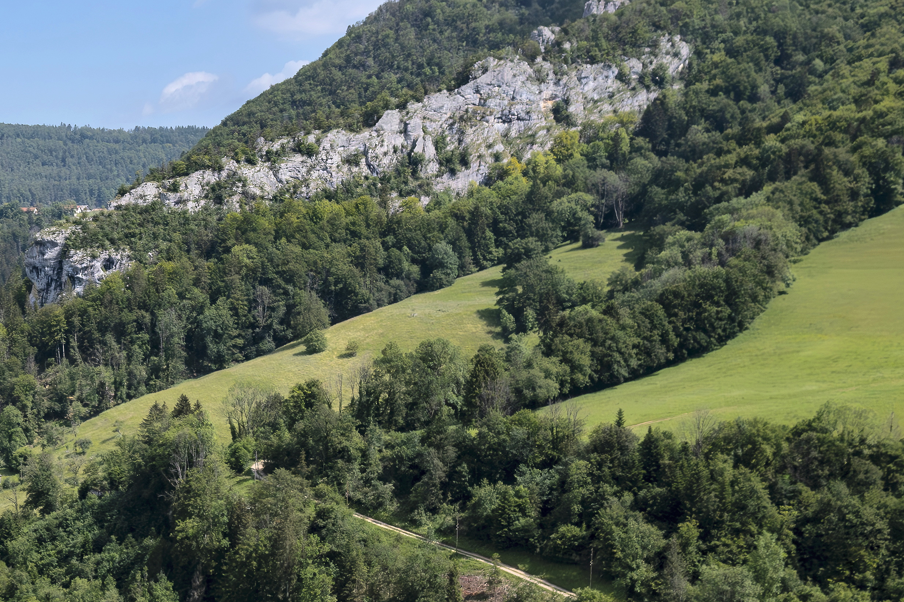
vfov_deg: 21.4
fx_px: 1556
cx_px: -7
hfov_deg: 30.1
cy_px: 538
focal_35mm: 62
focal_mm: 10.26
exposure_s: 1/2000
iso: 400
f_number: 5.6
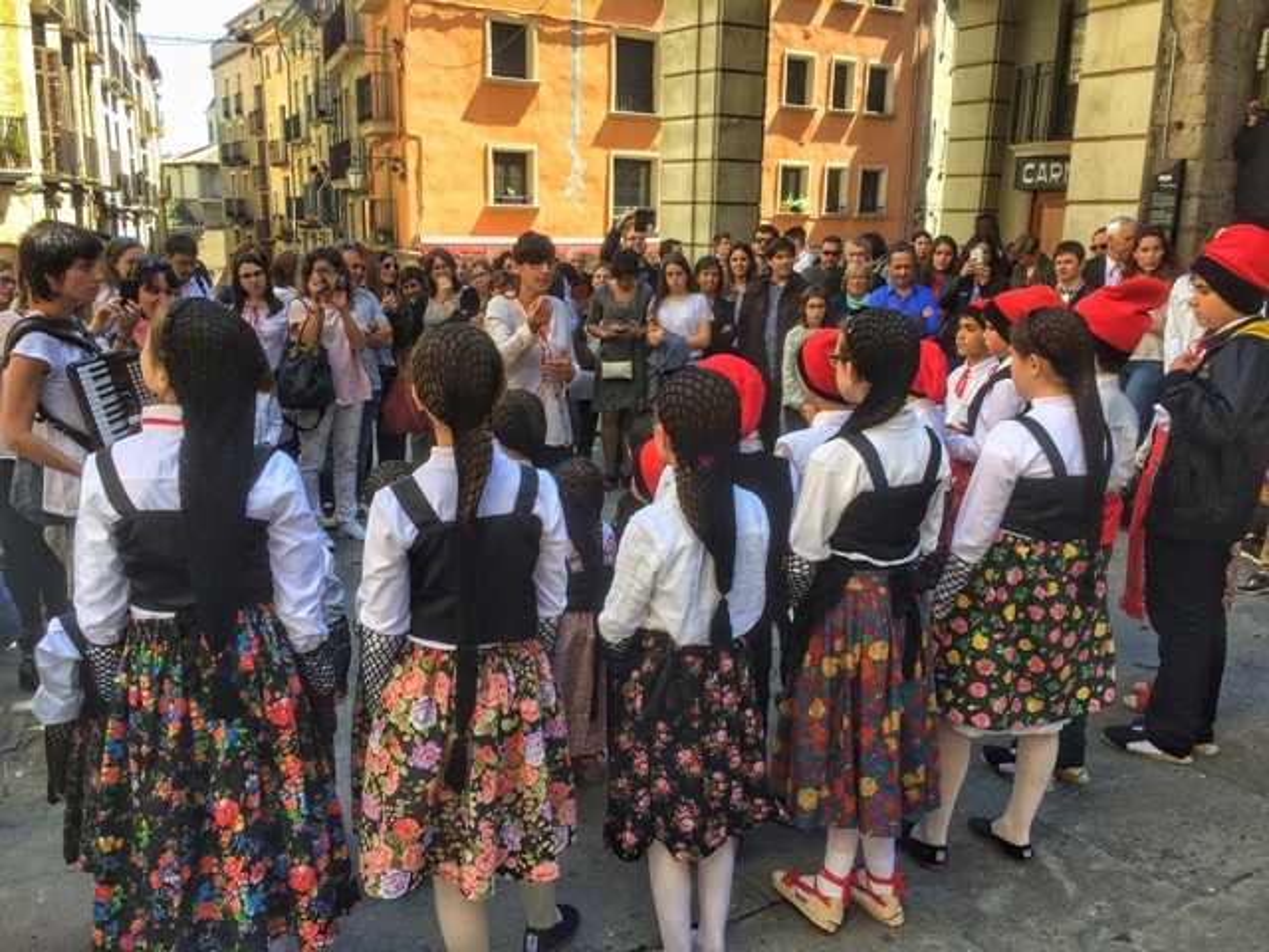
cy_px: 476
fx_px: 1063
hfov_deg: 61.7
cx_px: 634
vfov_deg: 48.2
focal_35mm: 29
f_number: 2.2
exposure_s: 1/363
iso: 32
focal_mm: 4.15
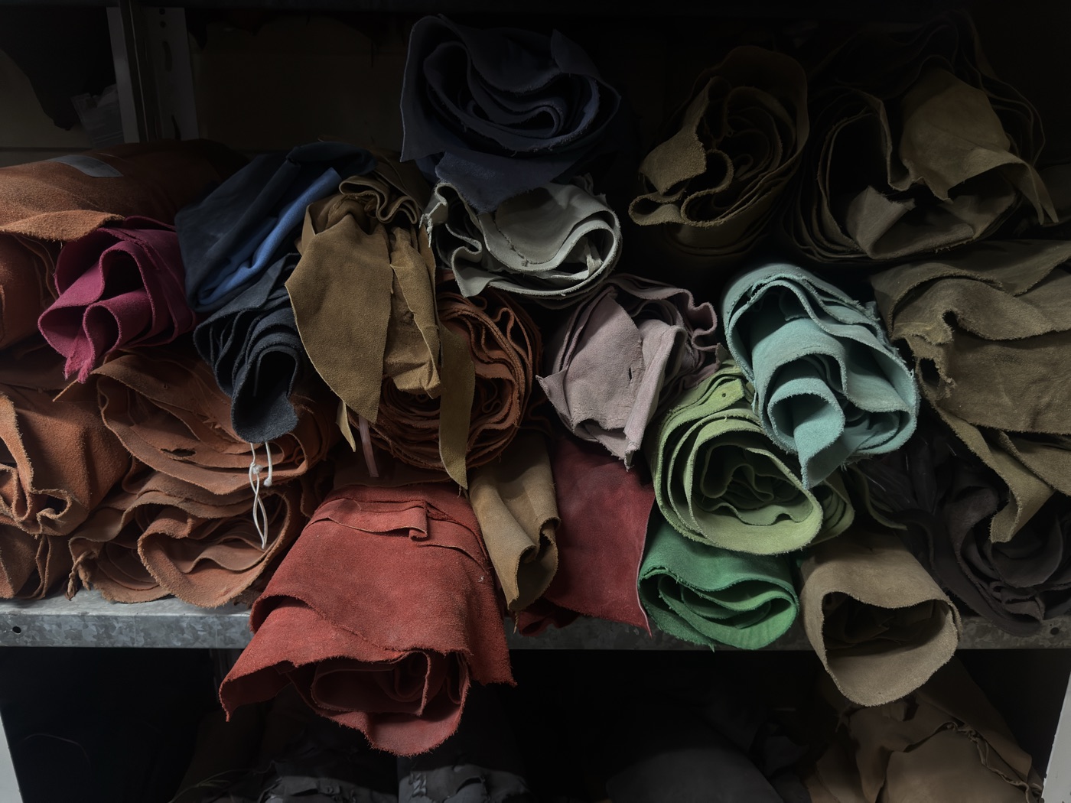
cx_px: 536
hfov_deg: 71.6
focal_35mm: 24
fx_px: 743
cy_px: 402
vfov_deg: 56.8
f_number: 1.78
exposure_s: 1/33
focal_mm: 6.76
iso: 400
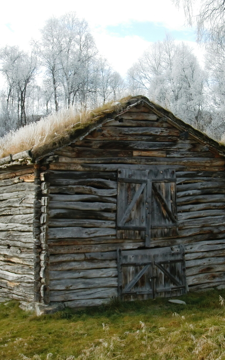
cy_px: 200
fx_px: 628
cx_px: 124
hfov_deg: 20.3
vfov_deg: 32.0
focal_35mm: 64
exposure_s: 1/125
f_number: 3.9
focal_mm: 6.66
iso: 64
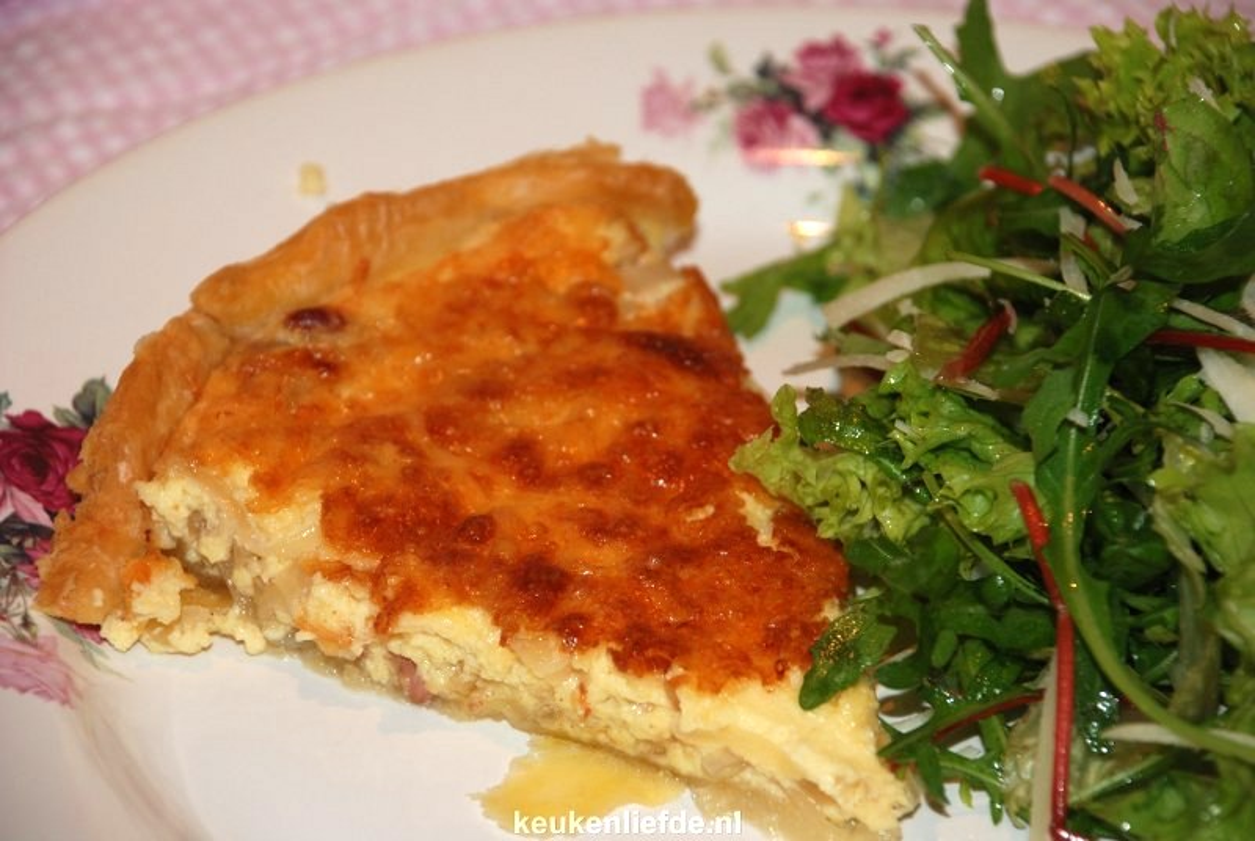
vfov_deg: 9.2
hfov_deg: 13.7
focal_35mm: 150
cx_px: 628
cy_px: 420
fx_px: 5237
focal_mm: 100
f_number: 5.6
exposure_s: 1/60
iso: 200
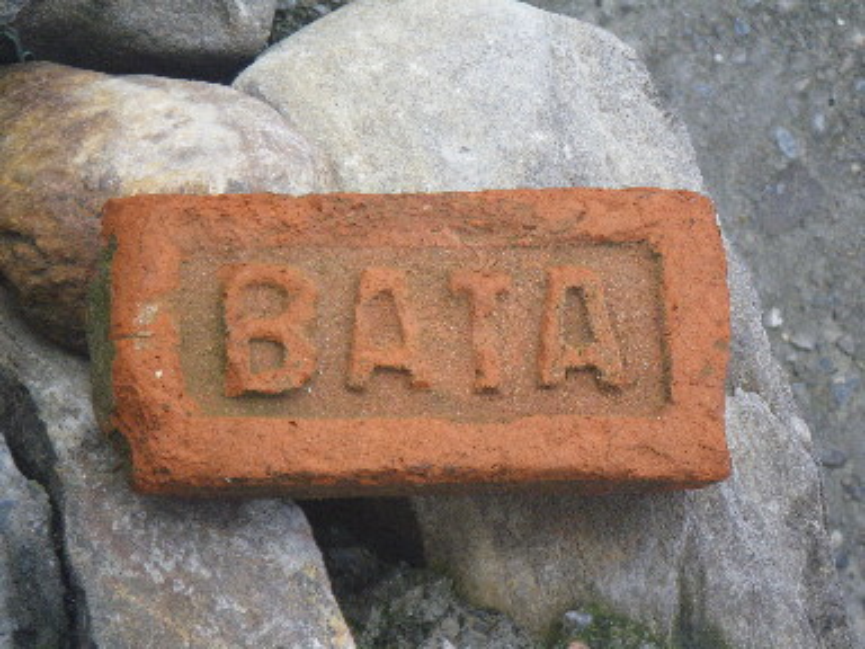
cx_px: 432
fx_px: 3498
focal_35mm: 140
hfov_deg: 14.1
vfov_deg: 10.6
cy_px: 324
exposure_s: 1/250
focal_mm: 25
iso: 160
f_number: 5.5
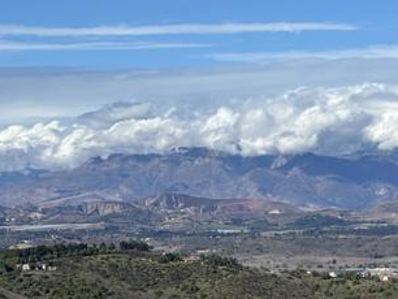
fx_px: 1853
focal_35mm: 161
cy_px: 135
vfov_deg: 9.2
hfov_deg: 12.2
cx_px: 315
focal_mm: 9
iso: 32
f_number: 2.8
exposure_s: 1/853
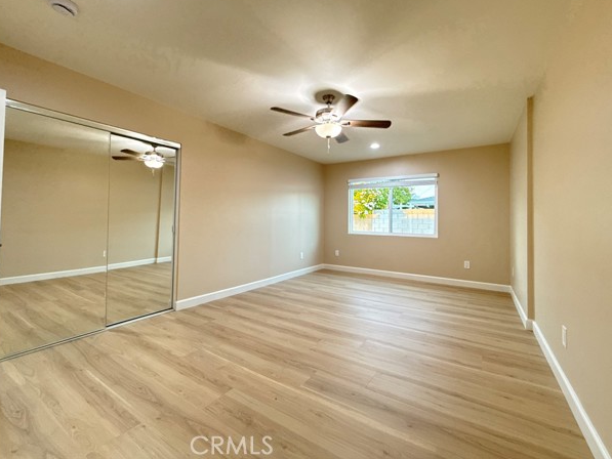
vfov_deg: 81.7
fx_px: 265
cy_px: 214
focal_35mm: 15
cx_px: 317
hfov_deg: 98.1
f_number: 2.2
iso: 320
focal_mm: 2.22
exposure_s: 1/60
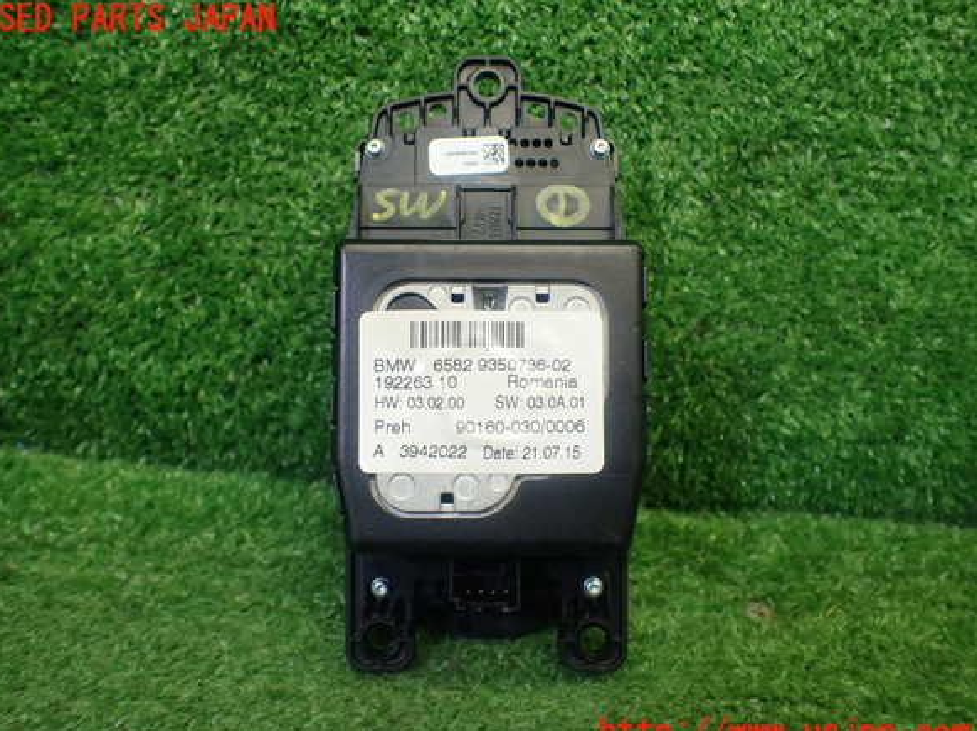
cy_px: 376
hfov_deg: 58.4
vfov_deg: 45.4
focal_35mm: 31
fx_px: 874
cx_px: 474
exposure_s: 1/125
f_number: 2.3
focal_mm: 5.4
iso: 400
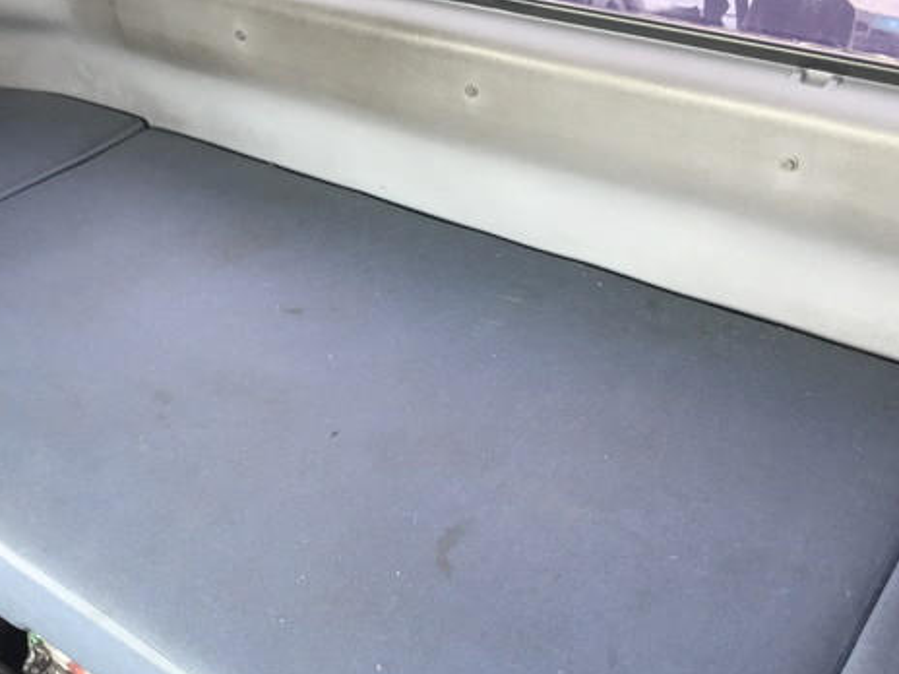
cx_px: 310
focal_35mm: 40
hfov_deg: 46.2
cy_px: 401
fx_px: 1039
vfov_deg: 35.8
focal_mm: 4.15
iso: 40
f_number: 2.2
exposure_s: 1/30
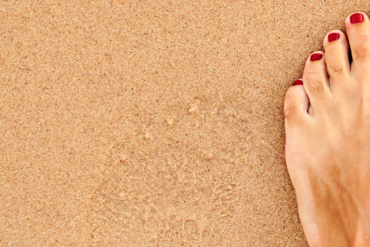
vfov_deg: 8.2
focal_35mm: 168
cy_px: 99
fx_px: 1728
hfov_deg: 11.9
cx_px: 481
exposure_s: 1/125
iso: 320
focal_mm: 50
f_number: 2.5
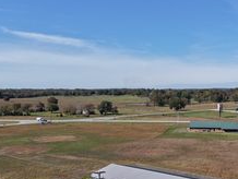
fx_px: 379
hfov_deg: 34.1
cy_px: 93
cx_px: 180
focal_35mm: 55
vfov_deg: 26.6
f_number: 1.8
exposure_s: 1/3200
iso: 120
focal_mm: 8.67
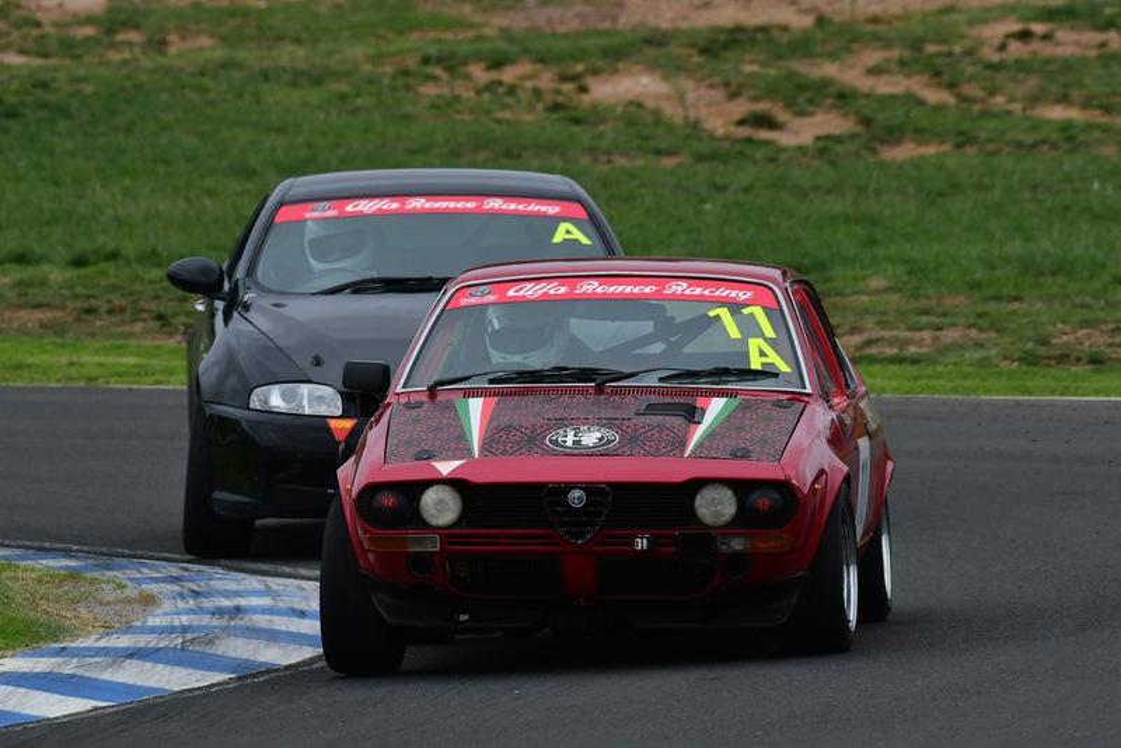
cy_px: 374
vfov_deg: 1.8
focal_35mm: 750
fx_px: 23361
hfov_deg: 2.7
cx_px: 560
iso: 1000
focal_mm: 500
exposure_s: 1/640
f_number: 11
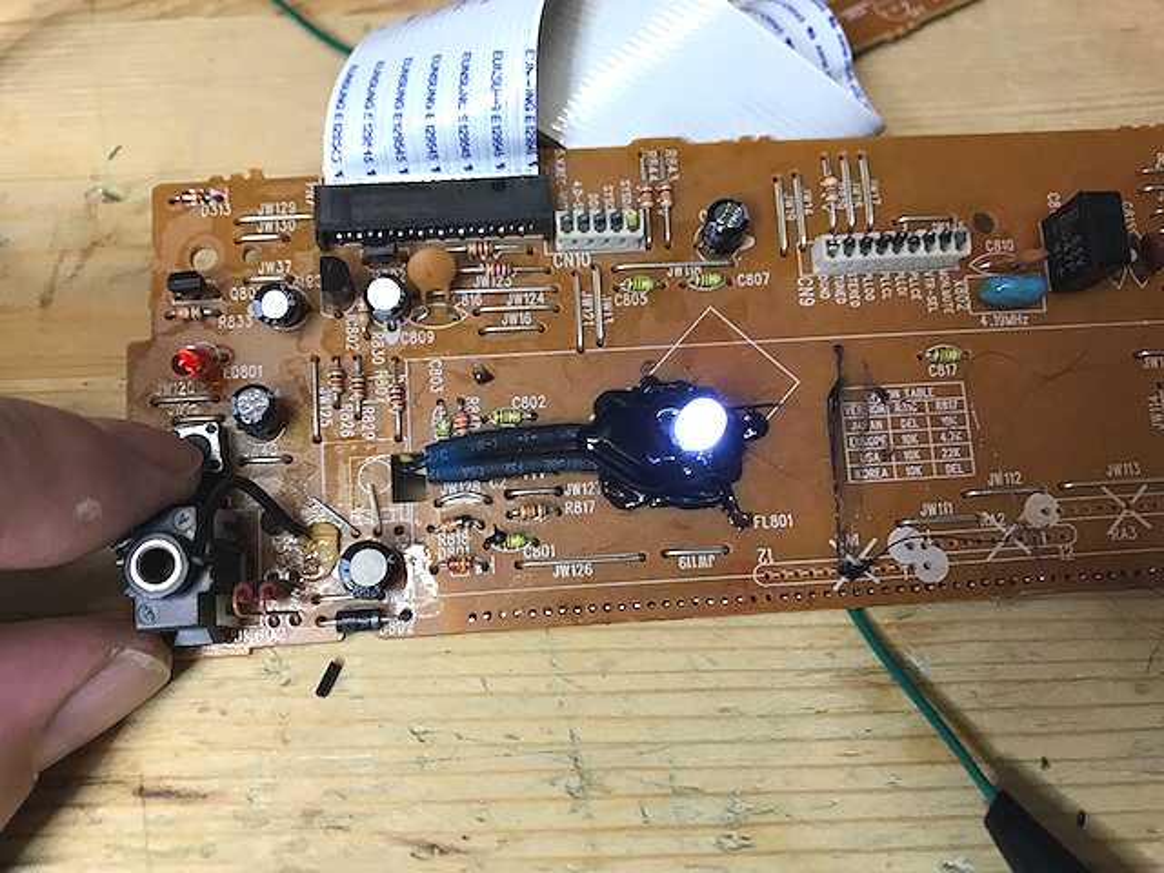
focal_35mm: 28
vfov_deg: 49.7
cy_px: 436
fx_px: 942
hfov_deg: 63.4
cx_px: 582
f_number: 1.8
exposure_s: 1/20
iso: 40
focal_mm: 3.99
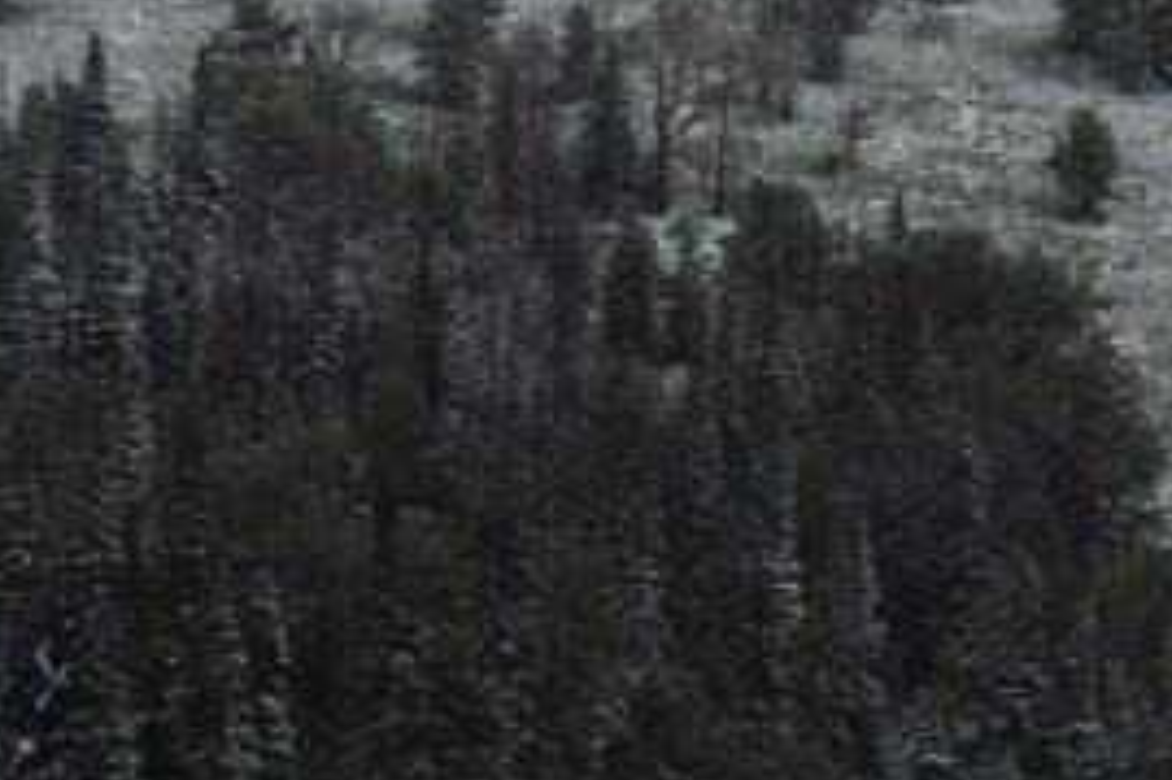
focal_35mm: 297
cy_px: -436
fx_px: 9663
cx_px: 1704
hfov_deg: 6.8
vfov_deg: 4.6
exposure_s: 1/400
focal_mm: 52
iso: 200
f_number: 10
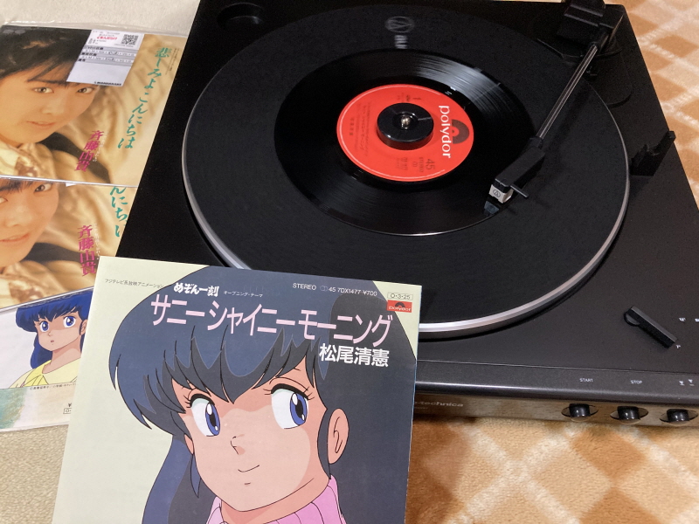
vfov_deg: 49.7
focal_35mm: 28
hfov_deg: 63.4
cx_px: 350
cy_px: 262
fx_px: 565
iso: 250
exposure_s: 1/60
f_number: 1.8
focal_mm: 3.99
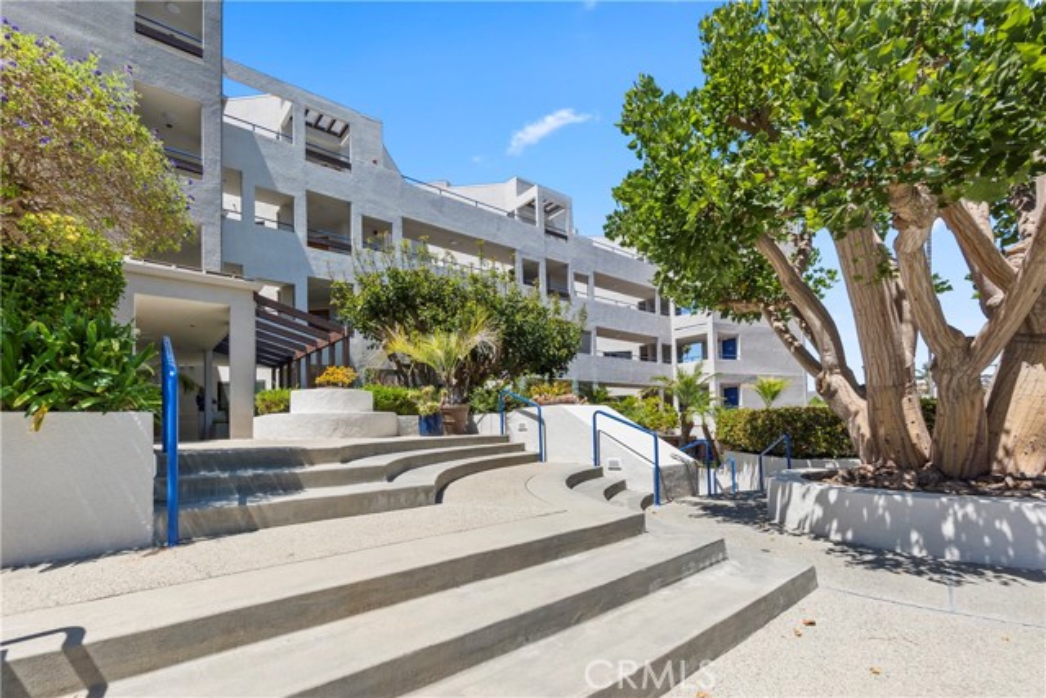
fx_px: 436
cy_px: 349
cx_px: 523
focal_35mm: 15
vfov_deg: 77.4
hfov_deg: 100.4
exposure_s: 1/320
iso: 400
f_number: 8
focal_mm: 10
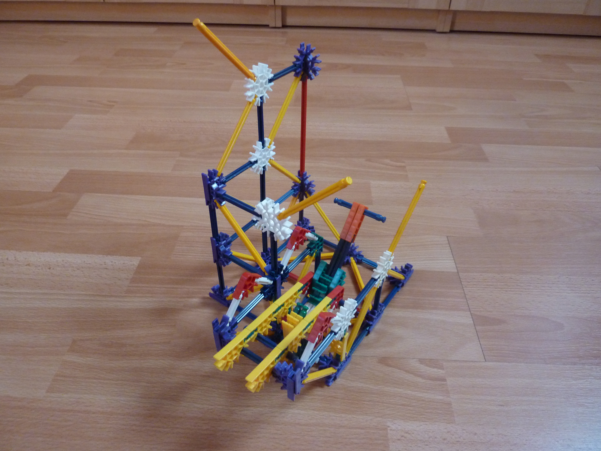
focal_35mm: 25
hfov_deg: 69.4
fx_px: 434
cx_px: 300
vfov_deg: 54.9
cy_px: 226
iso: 400
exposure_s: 1/30
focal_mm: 4.1
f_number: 3.3
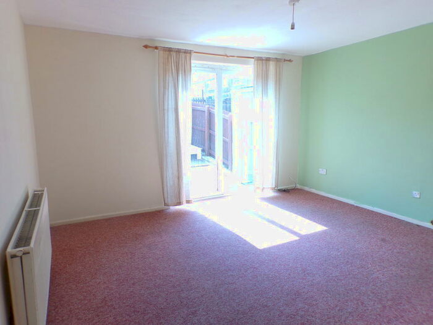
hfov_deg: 71.6
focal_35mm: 24
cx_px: 216
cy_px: 162
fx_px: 300
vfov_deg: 56.8
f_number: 3
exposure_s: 1/60
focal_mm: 4.3
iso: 80
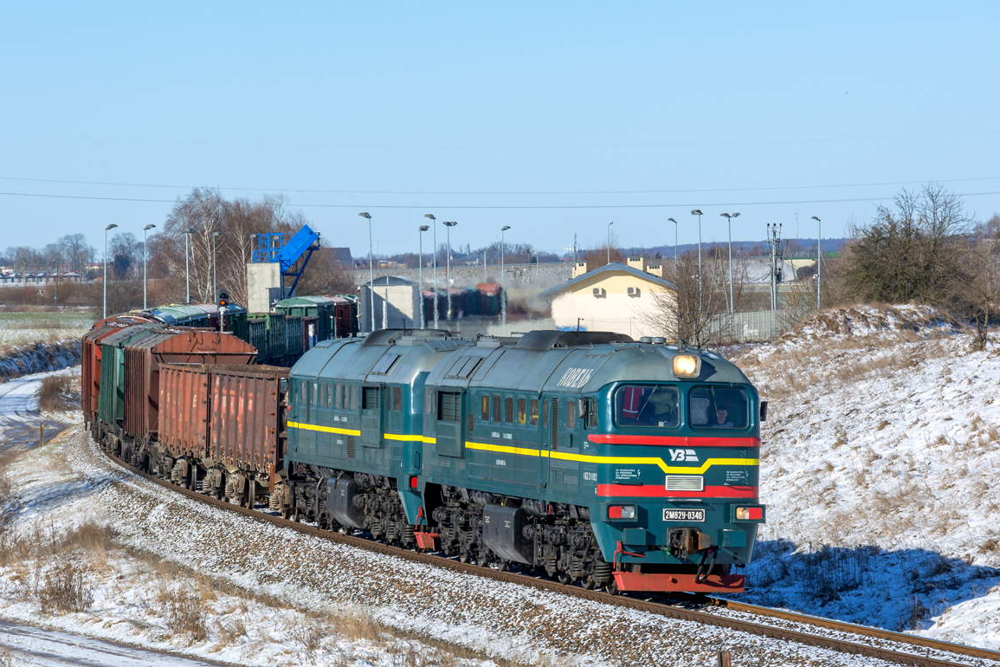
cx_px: 454
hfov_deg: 11.0
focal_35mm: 187
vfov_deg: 7.3
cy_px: 387
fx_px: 5194
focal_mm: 90
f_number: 9
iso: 125
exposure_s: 1/400
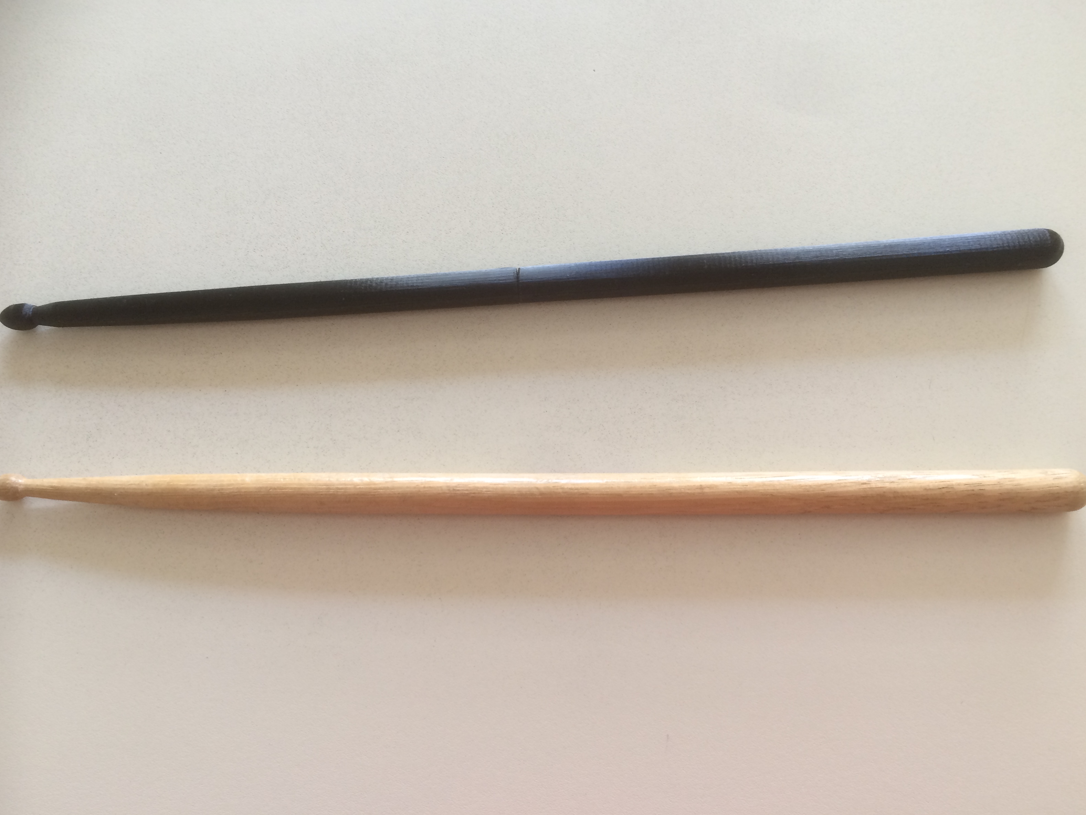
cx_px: 528
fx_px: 941
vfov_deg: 46.8
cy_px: 420
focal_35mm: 30
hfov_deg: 60.0
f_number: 2.2
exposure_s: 1/30
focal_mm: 4.15
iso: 64
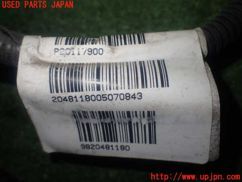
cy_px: 91
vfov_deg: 37.7
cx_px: 121
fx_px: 266
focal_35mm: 38
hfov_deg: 49.0
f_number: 2.7
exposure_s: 1/80
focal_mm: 6.83
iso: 100
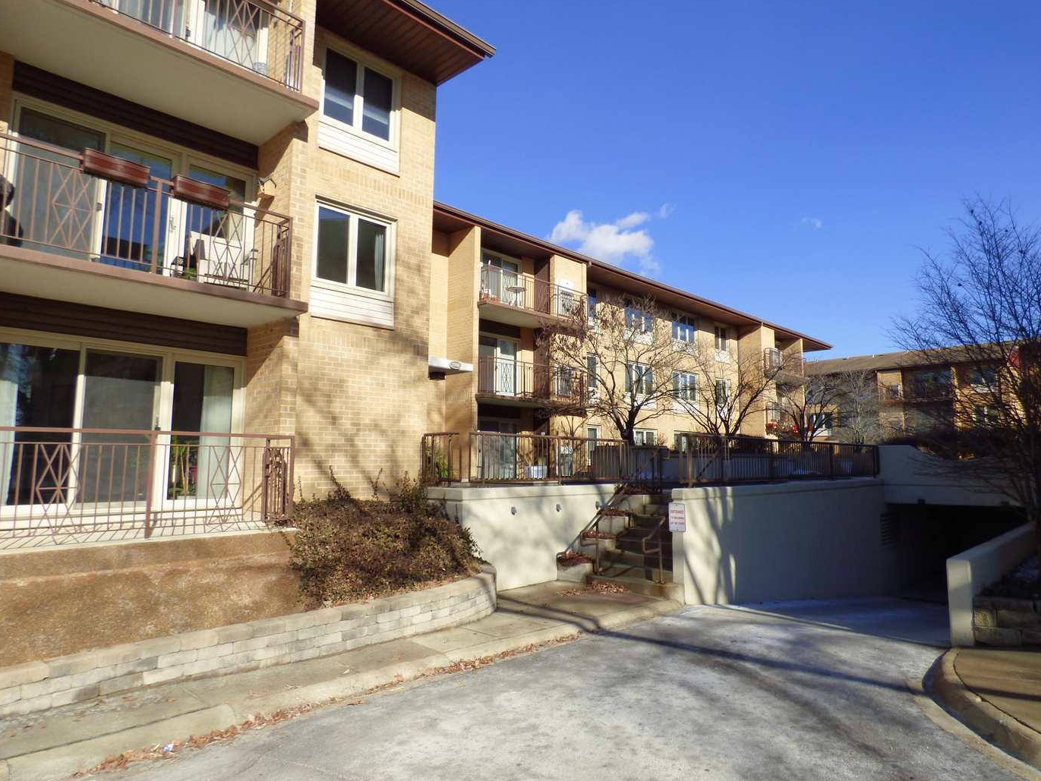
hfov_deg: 78.9
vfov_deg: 63.5
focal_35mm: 21
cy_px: 392
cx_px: 544
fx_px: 632
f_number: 2.8
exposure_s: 1/2000
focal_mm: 3.58
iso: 100
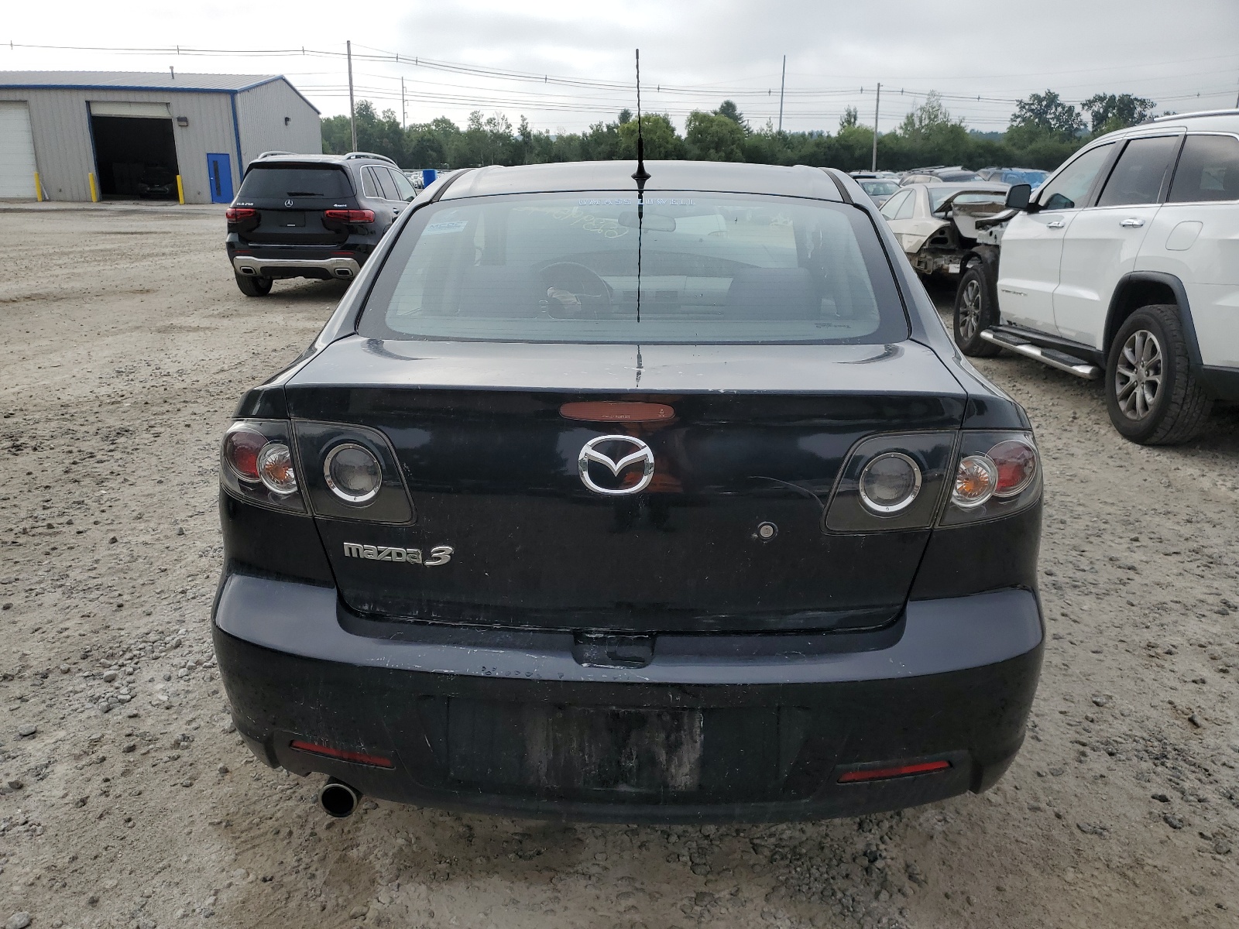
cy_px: 464
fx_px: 931
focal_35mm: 26
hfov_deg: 67.3
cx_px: 620
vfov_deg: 53.1
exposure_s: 1/2500
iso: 50
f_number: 1.5
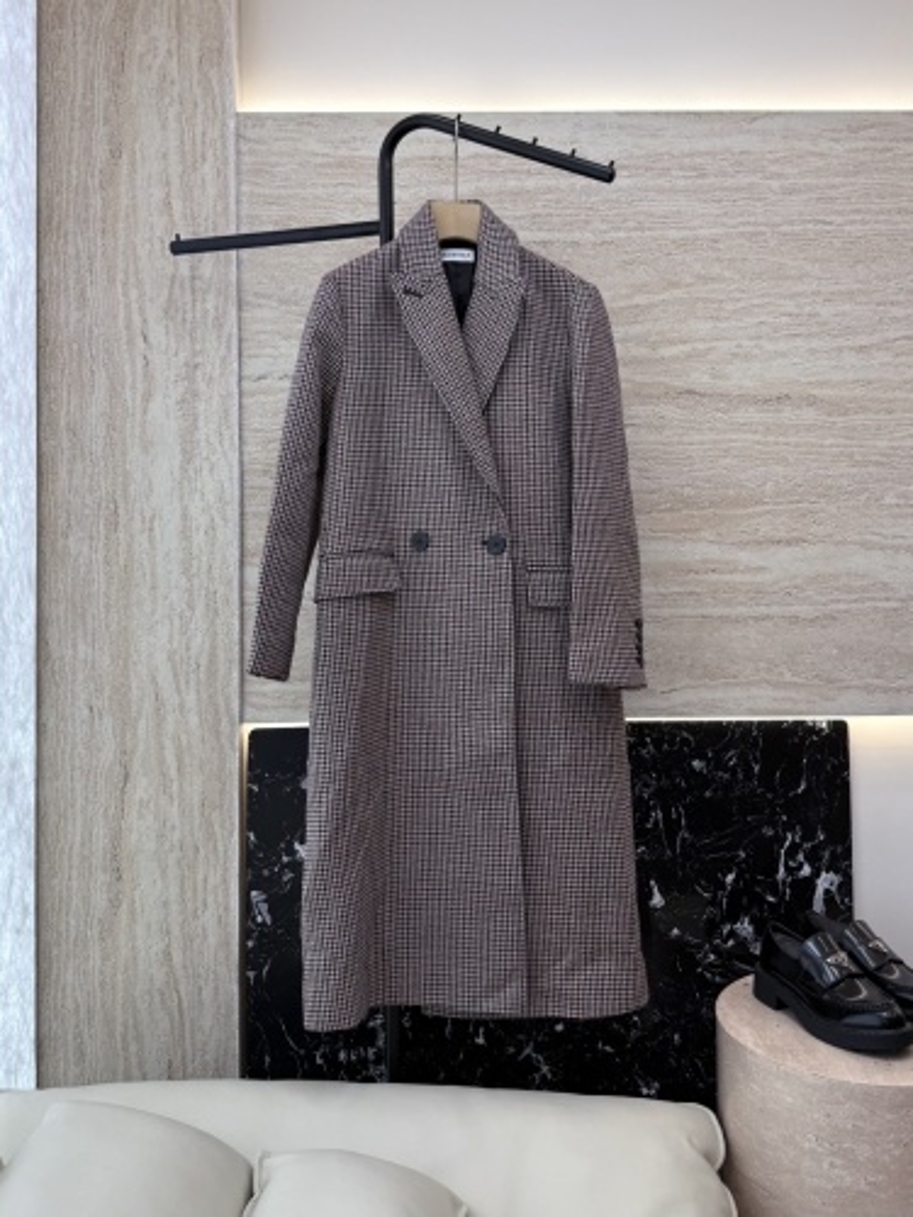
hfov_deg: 56.8
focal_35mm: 24
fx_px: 844
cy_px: 608
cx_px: 456
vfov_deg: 71.6
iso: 64
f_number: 1.78
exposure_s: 1/243
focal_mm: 6.76
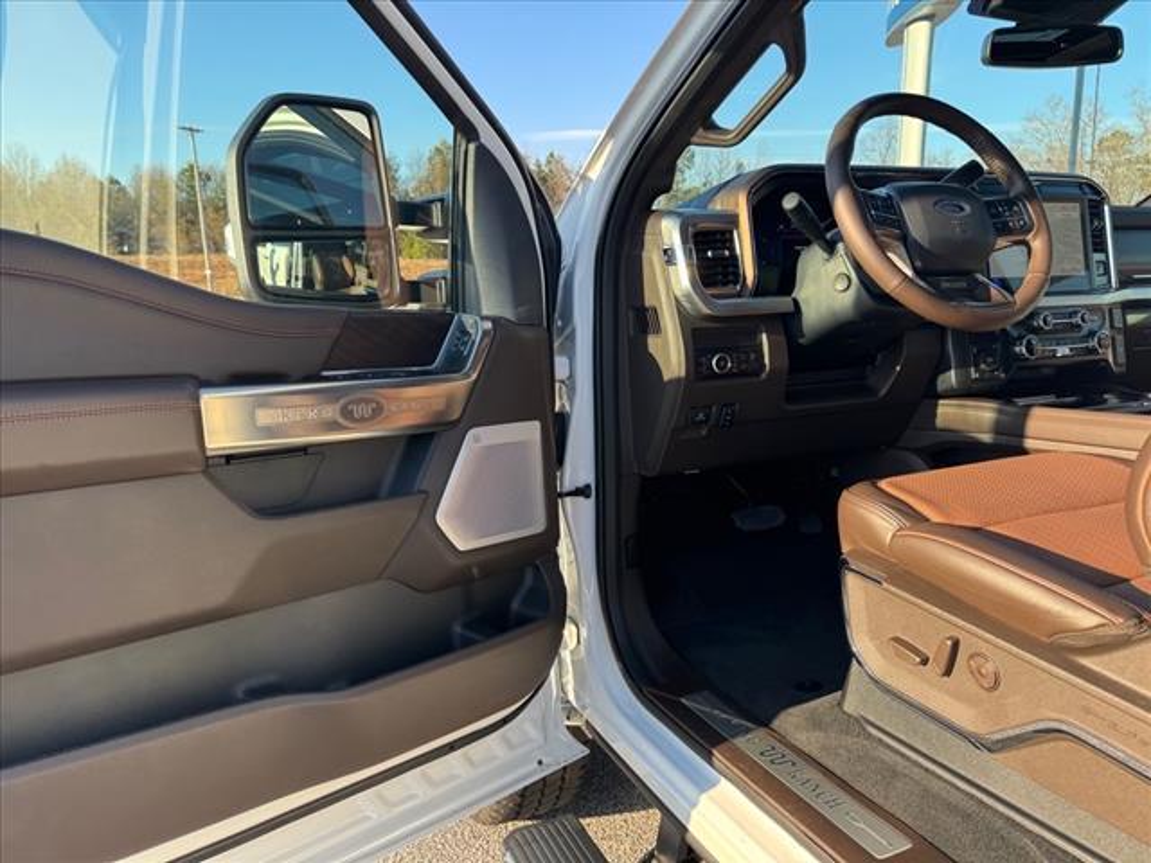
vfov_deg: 56.8
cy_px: 432
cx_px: 576
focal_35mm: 24
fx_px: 798
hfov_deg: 71.6
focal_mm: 6.76
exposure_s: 1/477
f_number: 1.78
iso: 80
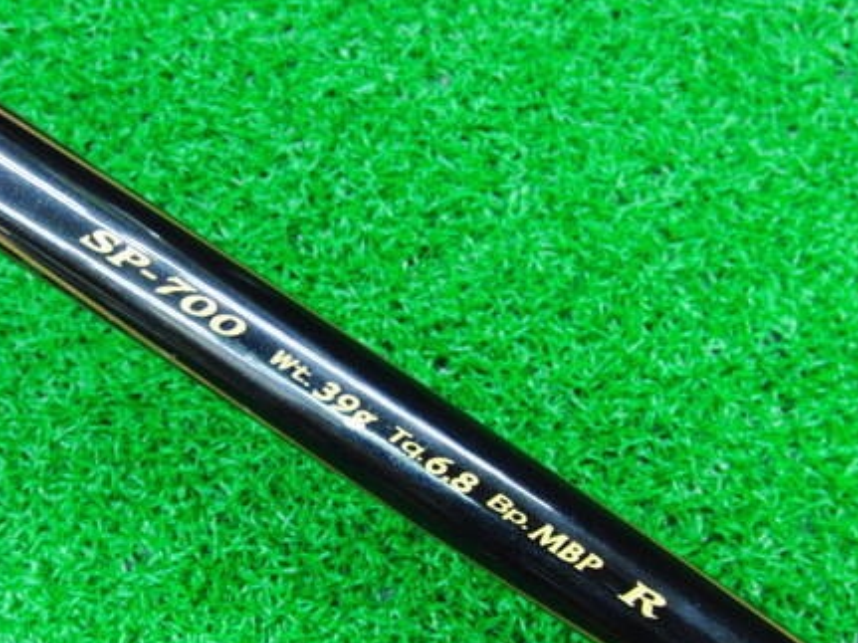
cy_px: 394
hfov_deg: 34.8
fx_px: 1363
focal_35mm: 55
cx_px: 334
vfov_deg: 26.5
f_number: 3.6
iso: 400
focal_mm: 6.42
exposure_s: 1/15
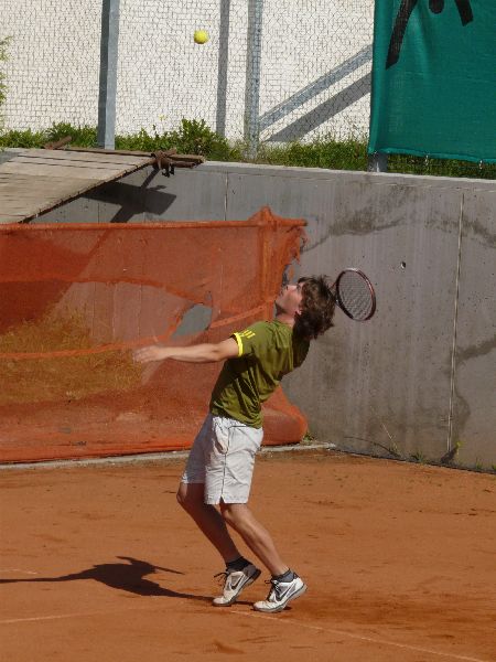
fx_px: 3496
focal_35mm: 183
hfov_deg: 8.1
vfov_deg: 10.8
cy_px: 331
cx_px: 248
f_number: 7.1
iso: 100
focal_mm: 30
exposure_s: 1/500
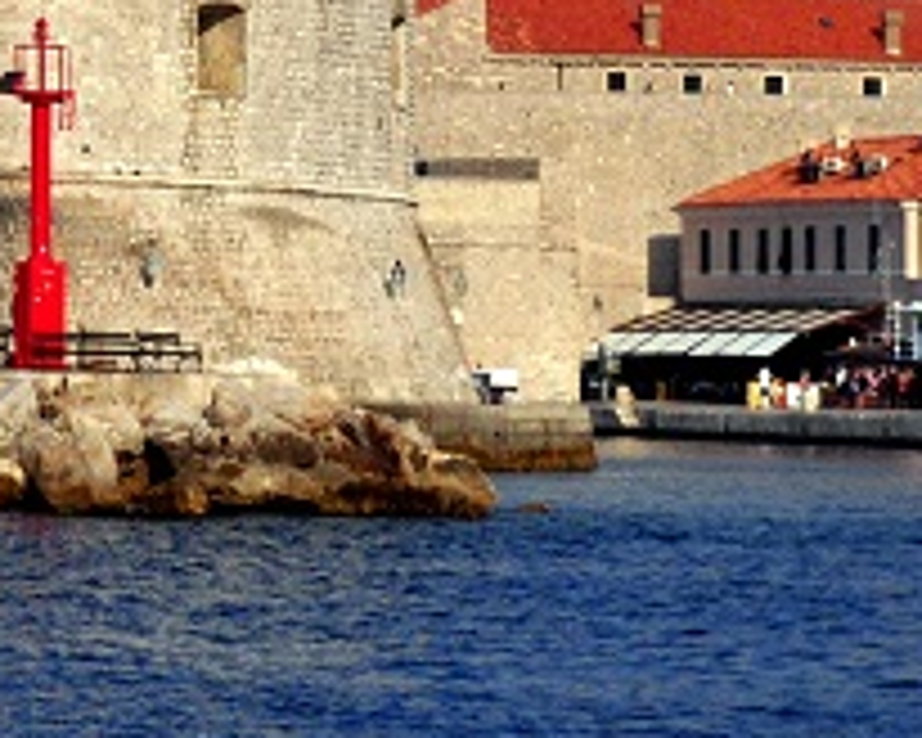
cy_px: -256
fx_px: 8868
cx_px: -783
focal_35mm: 325
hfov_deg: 5.8
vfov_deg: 4.7
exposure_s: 1/5000
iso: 400
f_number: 5.6
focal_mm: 50
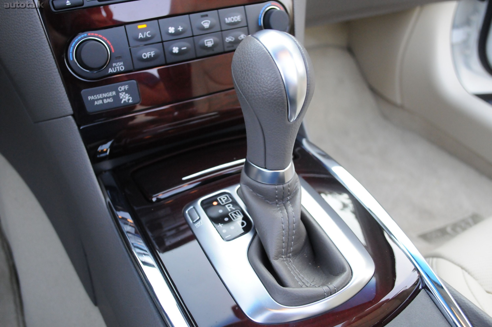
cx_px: 246
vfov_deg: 36.8
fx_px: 491
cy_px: 164
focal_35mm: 36
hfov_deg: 53.2
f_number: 5
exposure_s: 1/200
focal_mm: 24
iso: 2000
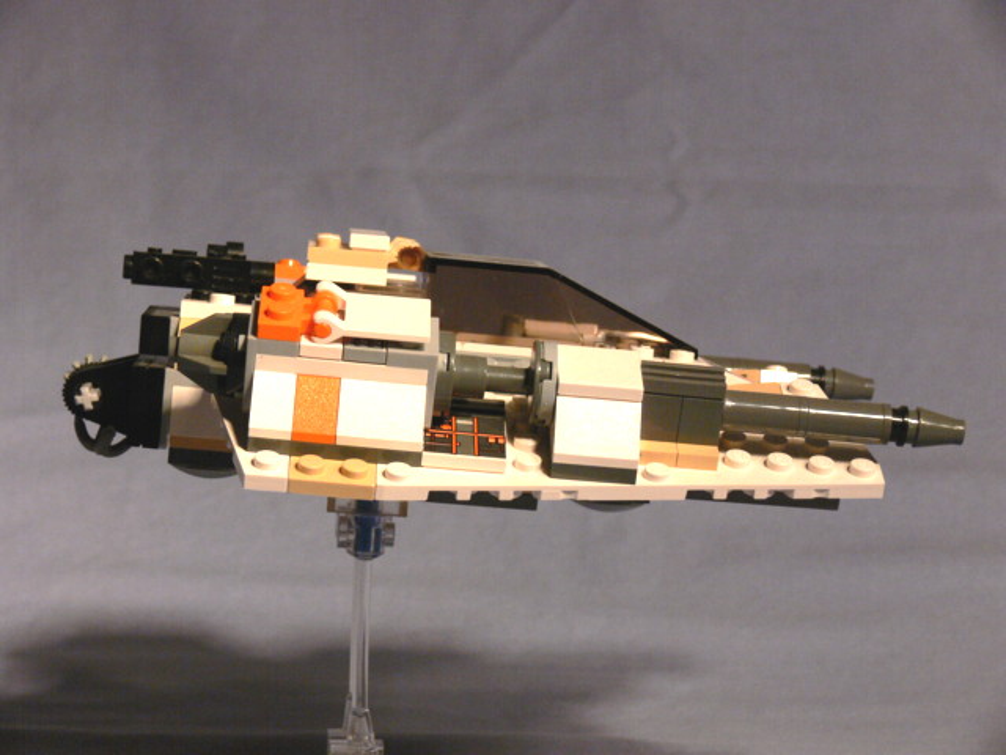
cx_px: 503
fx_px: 2964
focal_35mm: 102
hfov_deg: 19.3
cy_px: 378
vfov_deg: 14.5
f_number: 5
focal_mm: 21.5
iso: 200
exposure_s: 1/100
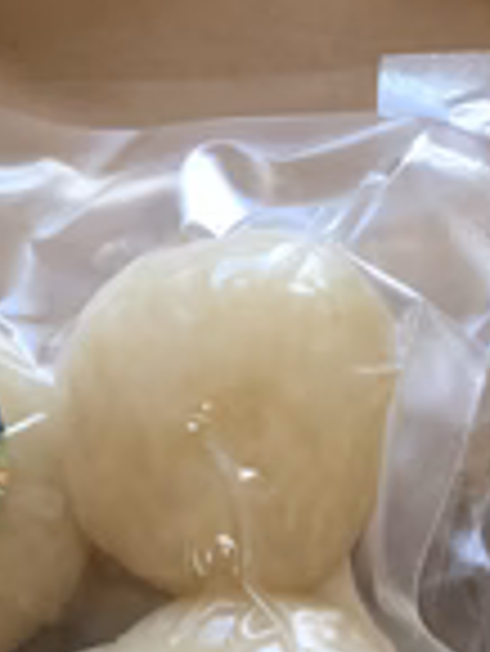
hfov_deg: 17.8
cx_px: 548
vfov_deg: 22.5
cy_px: 782
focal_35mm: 80
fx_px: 1508
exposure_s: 1/60
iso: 32
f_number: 2.2
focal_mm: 4.15
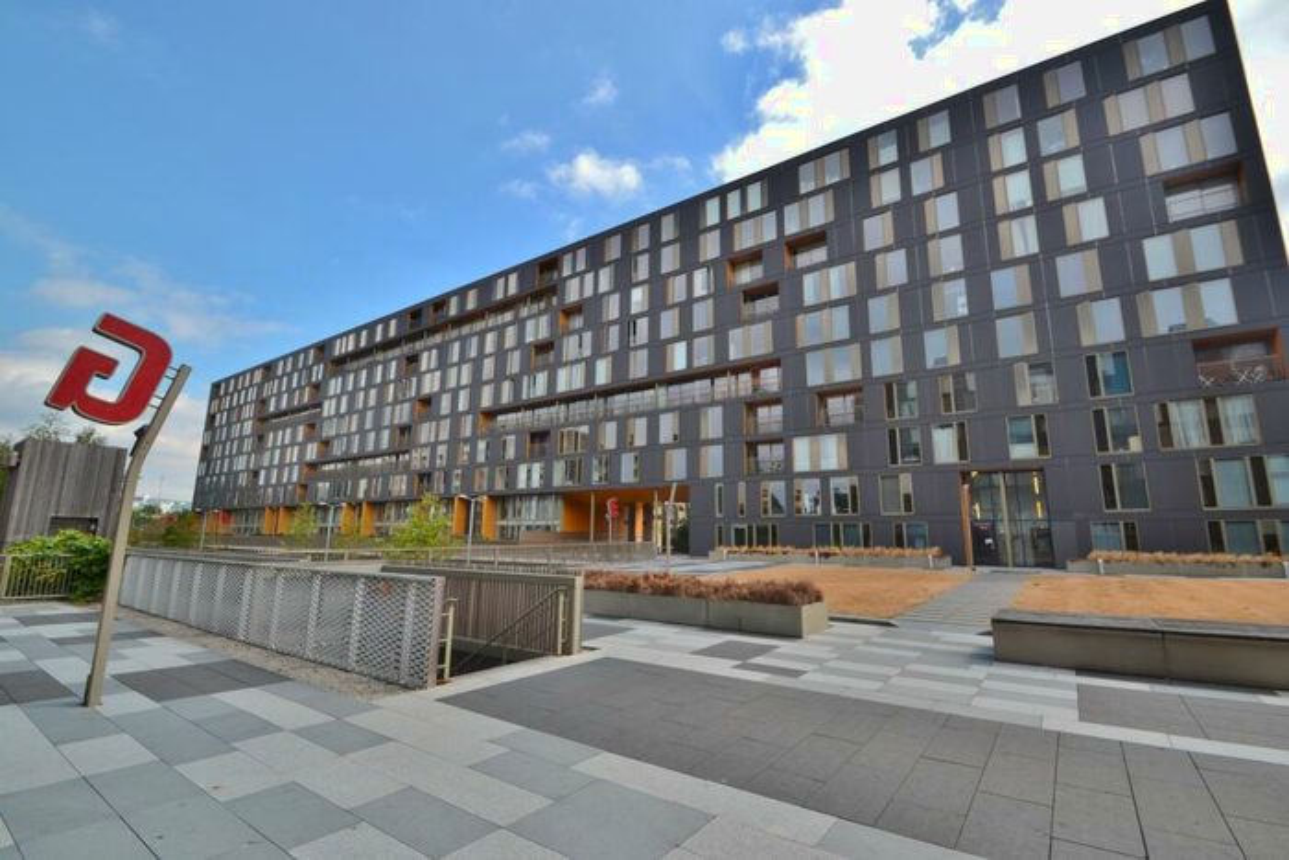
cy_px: 430
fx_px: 537
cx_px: 644
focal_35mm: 15
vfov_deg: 77.4
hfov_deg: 100.4
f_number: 8
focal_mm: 10
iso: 100
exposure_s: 1/160
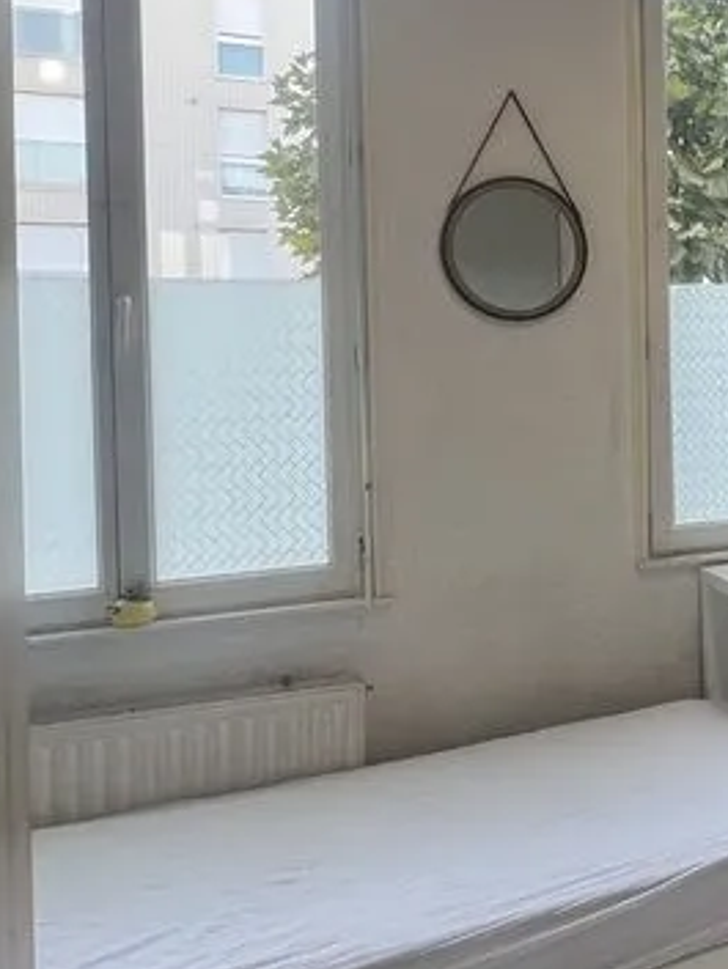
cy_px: 360
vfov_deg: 52.0
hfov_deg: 35.0
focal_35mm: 35
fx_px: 981
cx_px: 802
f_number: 1.8
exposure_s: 1/99
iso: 100
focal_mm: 1.57
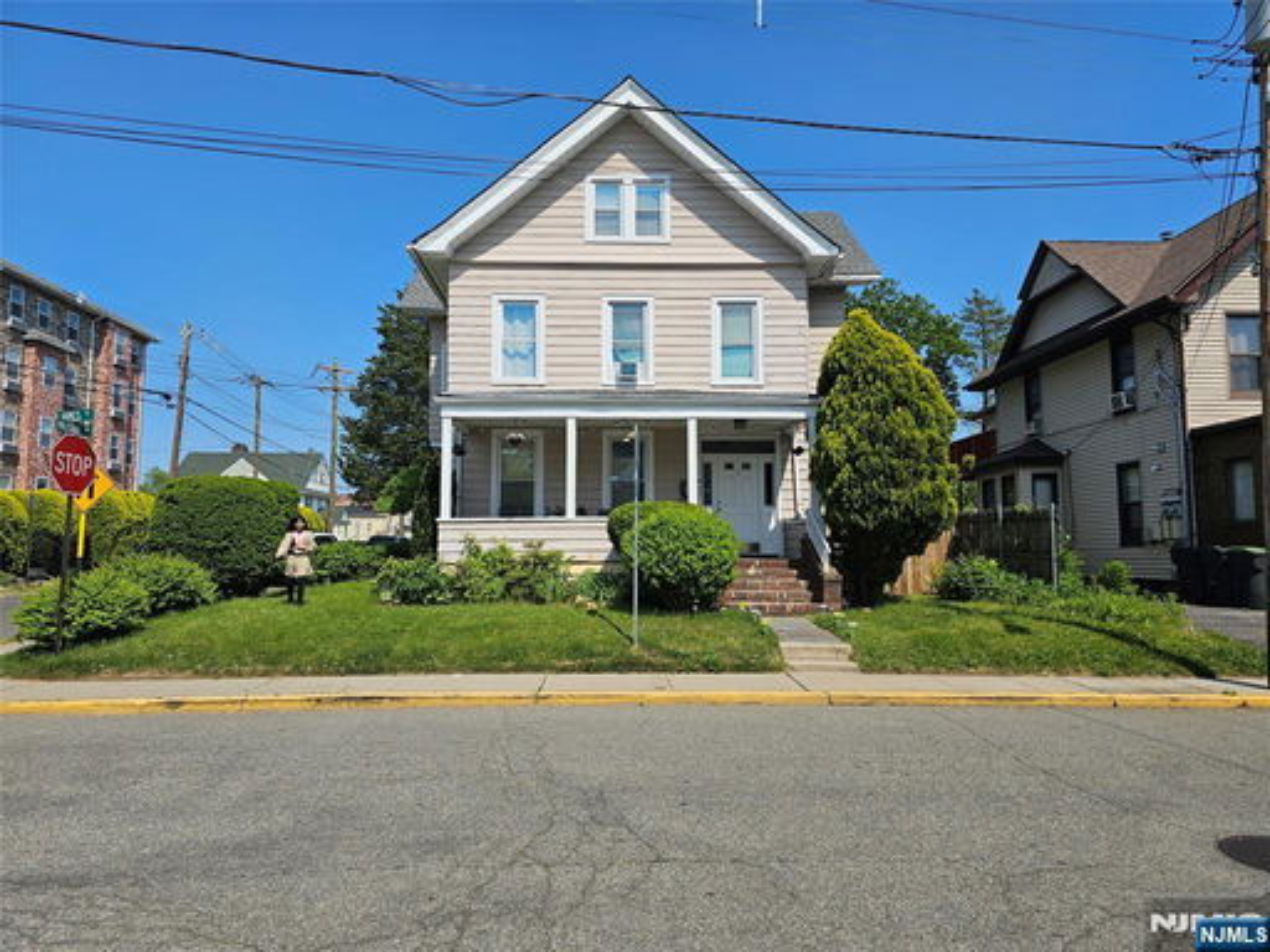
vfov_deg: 58.9
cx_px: 635
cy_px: 476
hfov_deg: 73.9
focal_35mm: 23
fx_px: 844
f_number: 1.7
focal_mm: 6.3
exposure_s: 1/1111
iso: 10
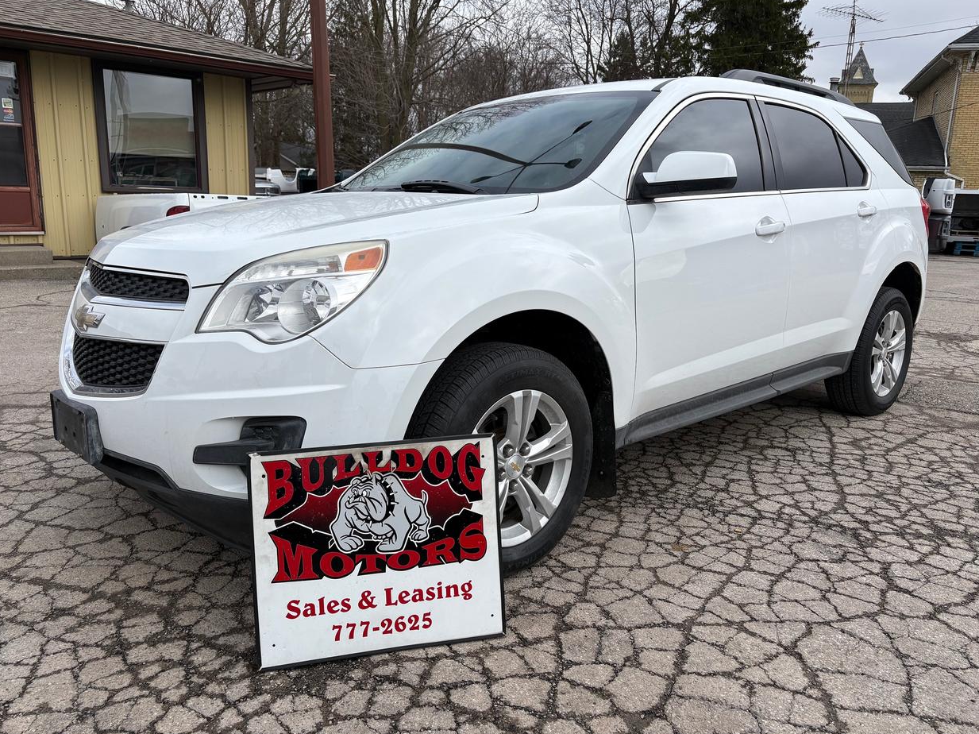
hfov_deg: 65.3
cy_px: 365
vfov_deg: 51.3
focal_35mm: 27
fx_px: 763
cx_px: 491
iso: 50
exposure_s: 1/3279
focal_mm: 5.96
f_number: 1.6
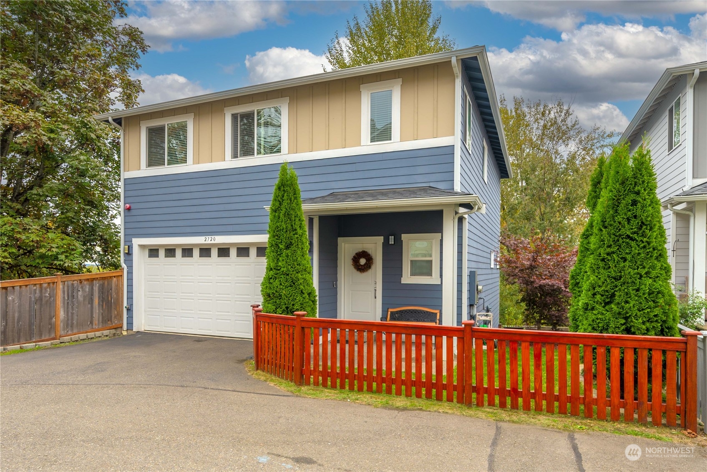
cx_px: 354
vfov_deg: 67.4
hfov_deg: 90.0
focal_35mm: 18
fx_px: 354
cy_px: 236
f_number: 7.1
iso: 80
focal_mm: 18
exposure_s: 1/50
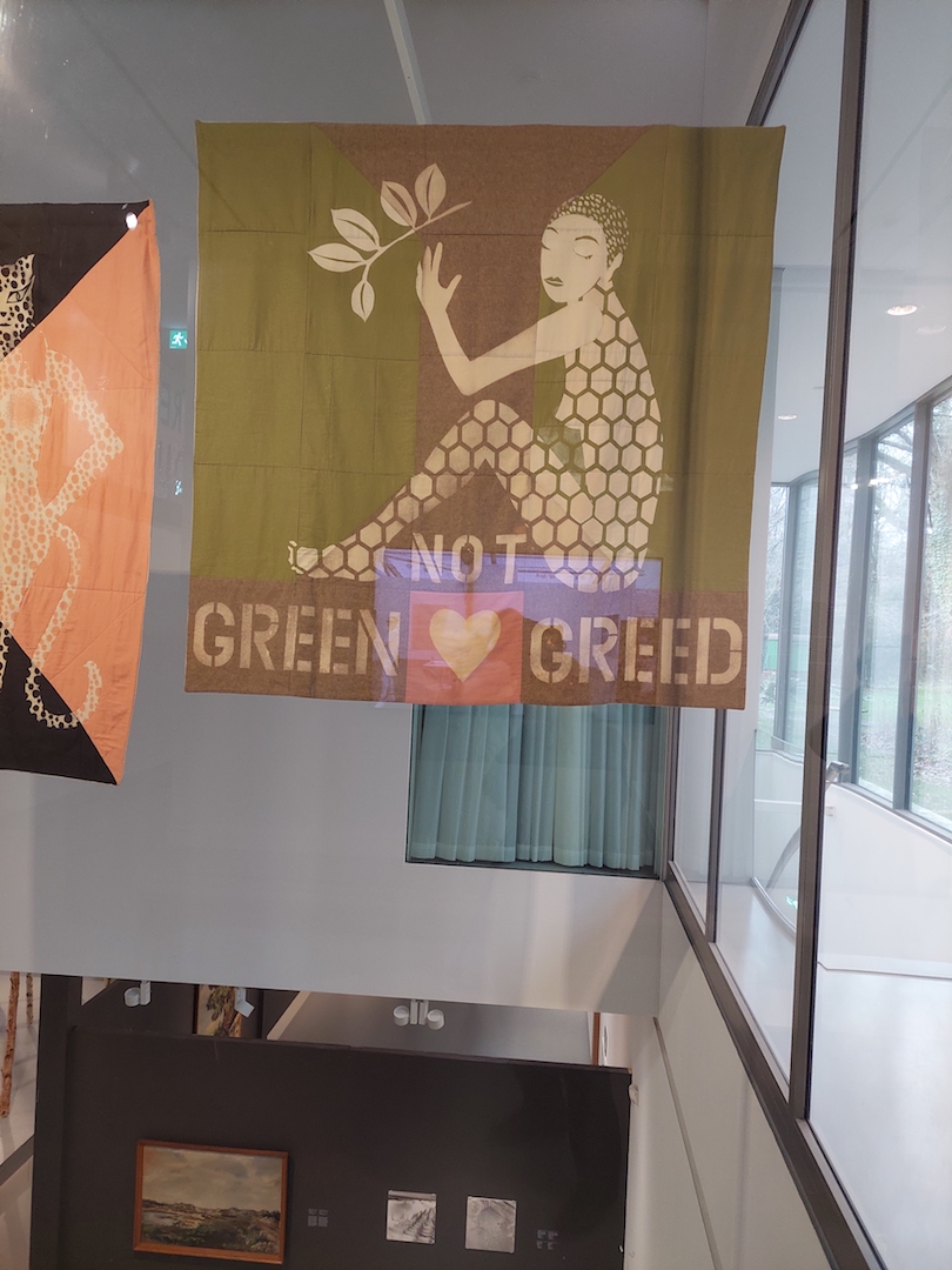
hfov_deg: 56.8
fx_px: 880
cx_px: 476
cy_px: 635
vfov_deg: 71.6
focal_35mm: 24
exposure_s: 1/50
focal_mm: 5.23
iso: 320
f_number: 1.8
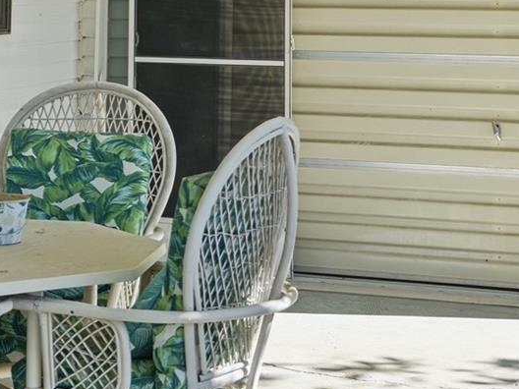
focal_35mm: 102
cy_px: 0
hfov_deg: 19.2
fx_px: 1529
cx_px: 185
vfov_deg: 14.3
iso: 400
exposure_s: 1/1250
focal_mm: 35
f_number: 3.5
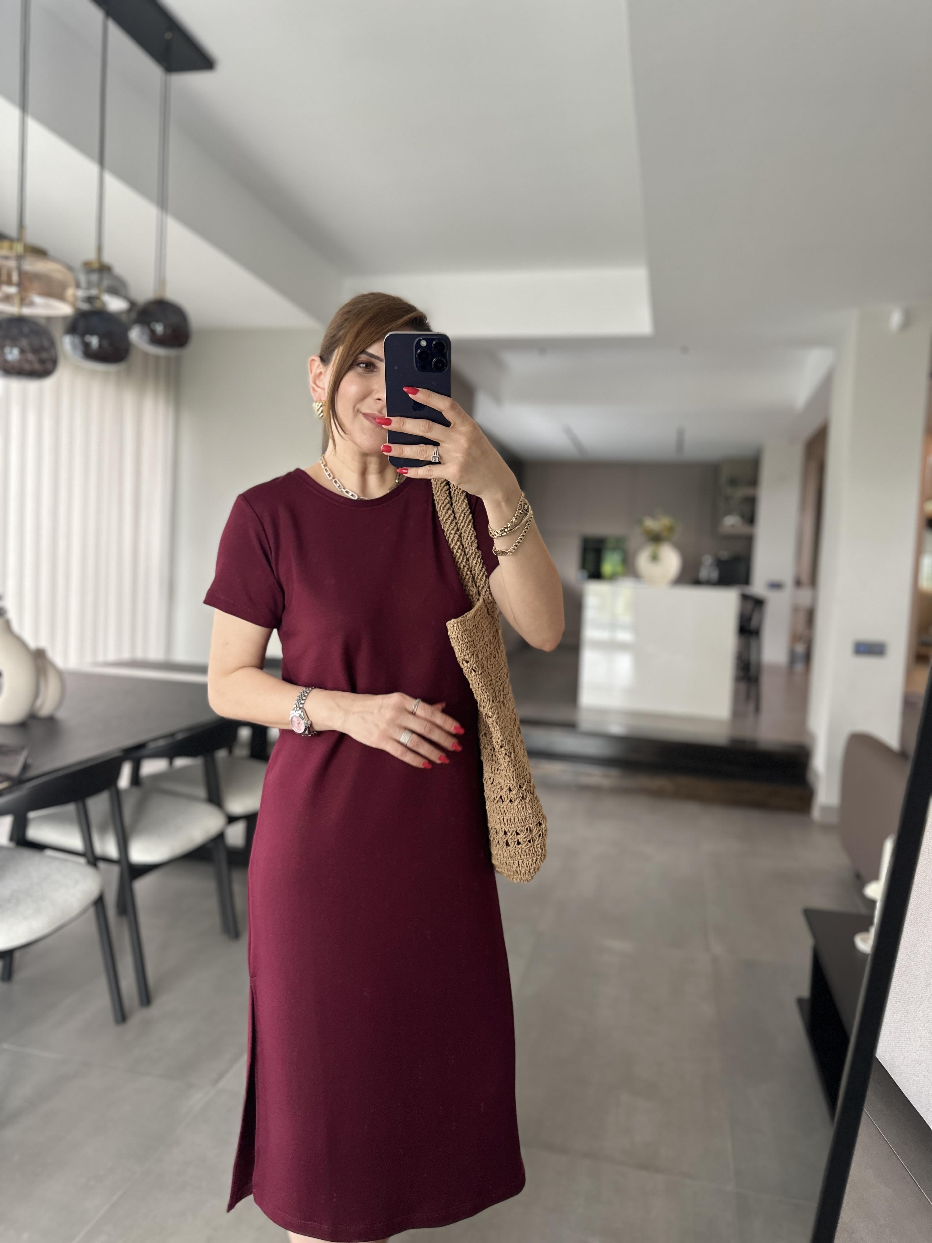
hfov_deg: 56.8
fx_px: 862
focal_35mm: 24
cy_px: 622
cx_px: 466
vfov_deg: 71.6
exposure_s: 1/65
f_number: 1.78
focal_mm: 6.86
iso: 250
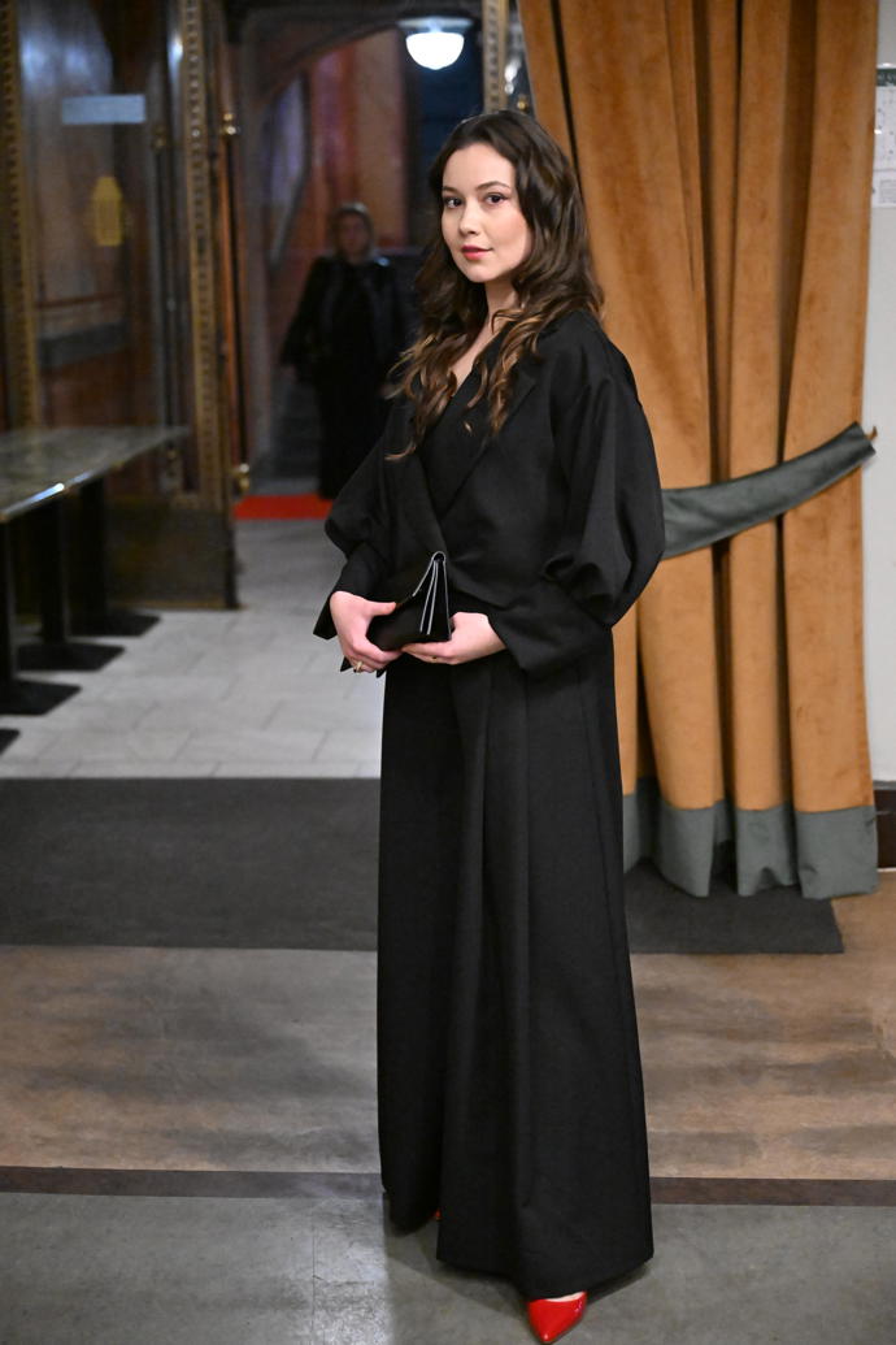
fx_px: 2128
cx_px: 448
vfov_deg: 35.1
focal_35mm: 57
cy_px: 672
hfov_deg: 23.8
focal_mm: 57
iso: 16000
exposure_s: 1/500
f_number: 2.8
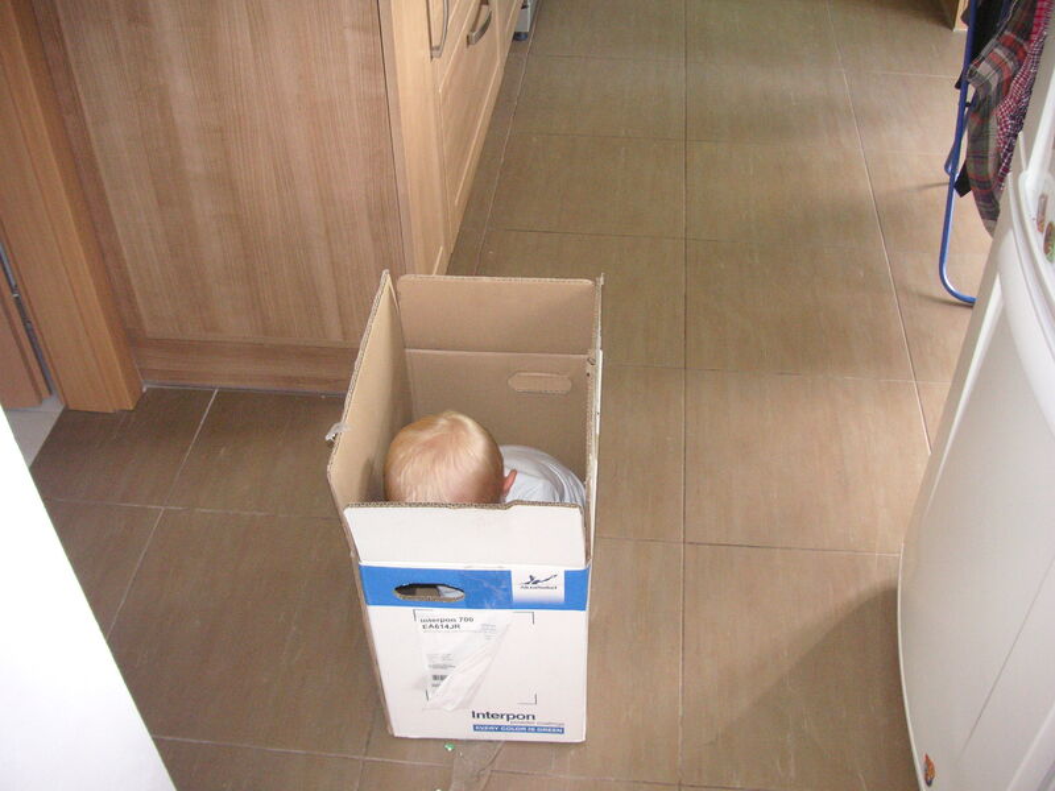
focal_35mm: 37
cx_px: 528
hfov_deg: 50.1
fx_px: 1128
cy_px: 396
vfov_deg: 38.7
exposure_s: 1/45
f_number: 2.8
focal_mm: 6.1
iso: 160
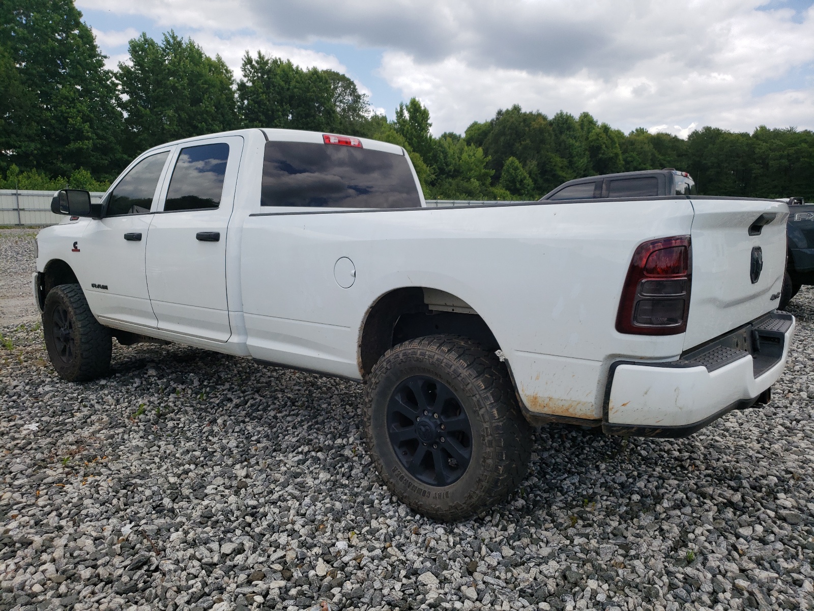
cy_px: 306
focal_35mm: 26
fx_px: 611
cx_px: 407
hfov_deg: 67.3
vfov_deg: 53.1
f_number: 1.5
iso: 50
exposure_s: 1/2500
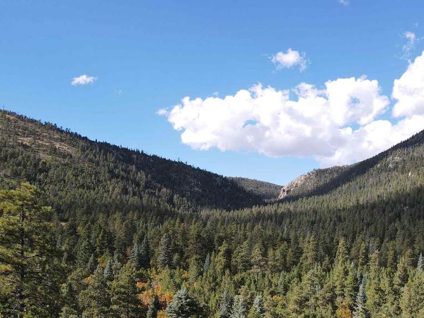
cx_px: 315
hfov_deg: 45.3
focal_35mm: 40
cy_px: 243
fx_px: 490
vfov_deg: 35.1
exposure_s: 1/350
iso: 100
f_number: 2.8
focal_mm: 4.5
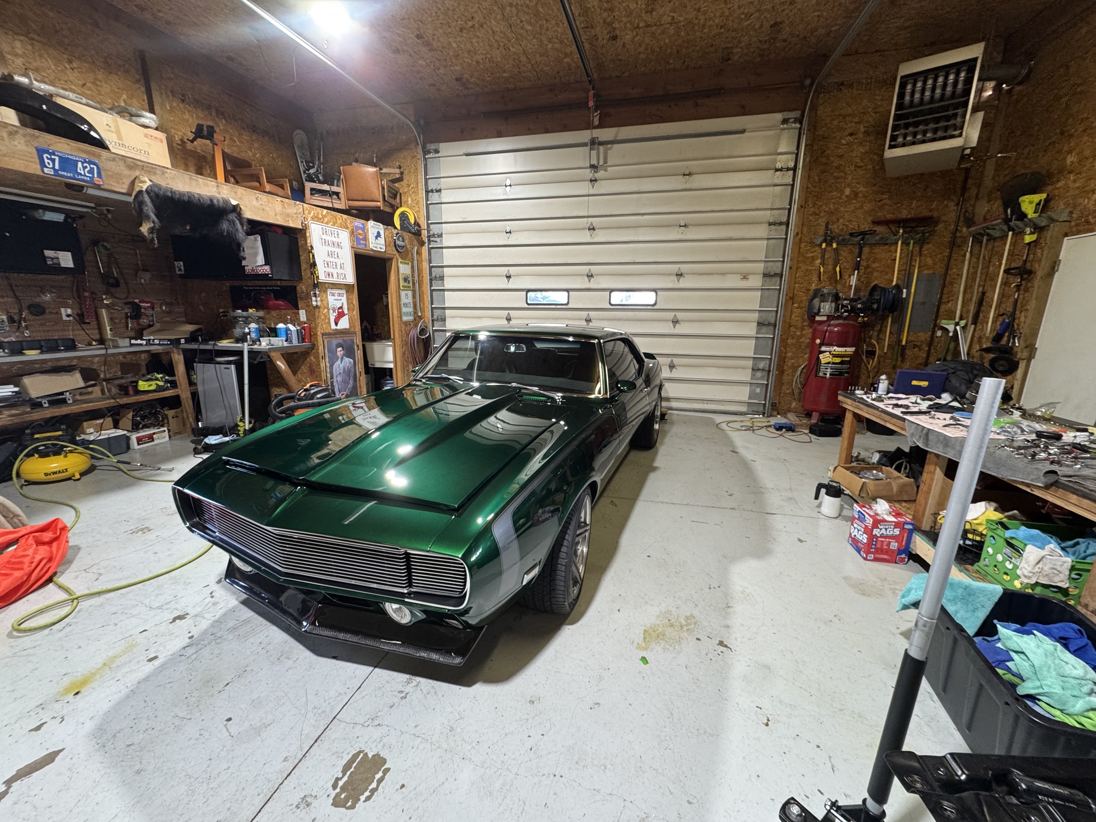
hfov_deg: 102.1
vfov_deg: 85.7
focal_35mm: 14
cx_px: 548
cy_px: 411
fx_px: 443
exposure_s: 1/50
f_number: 2.2
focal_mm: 2.22
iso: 200
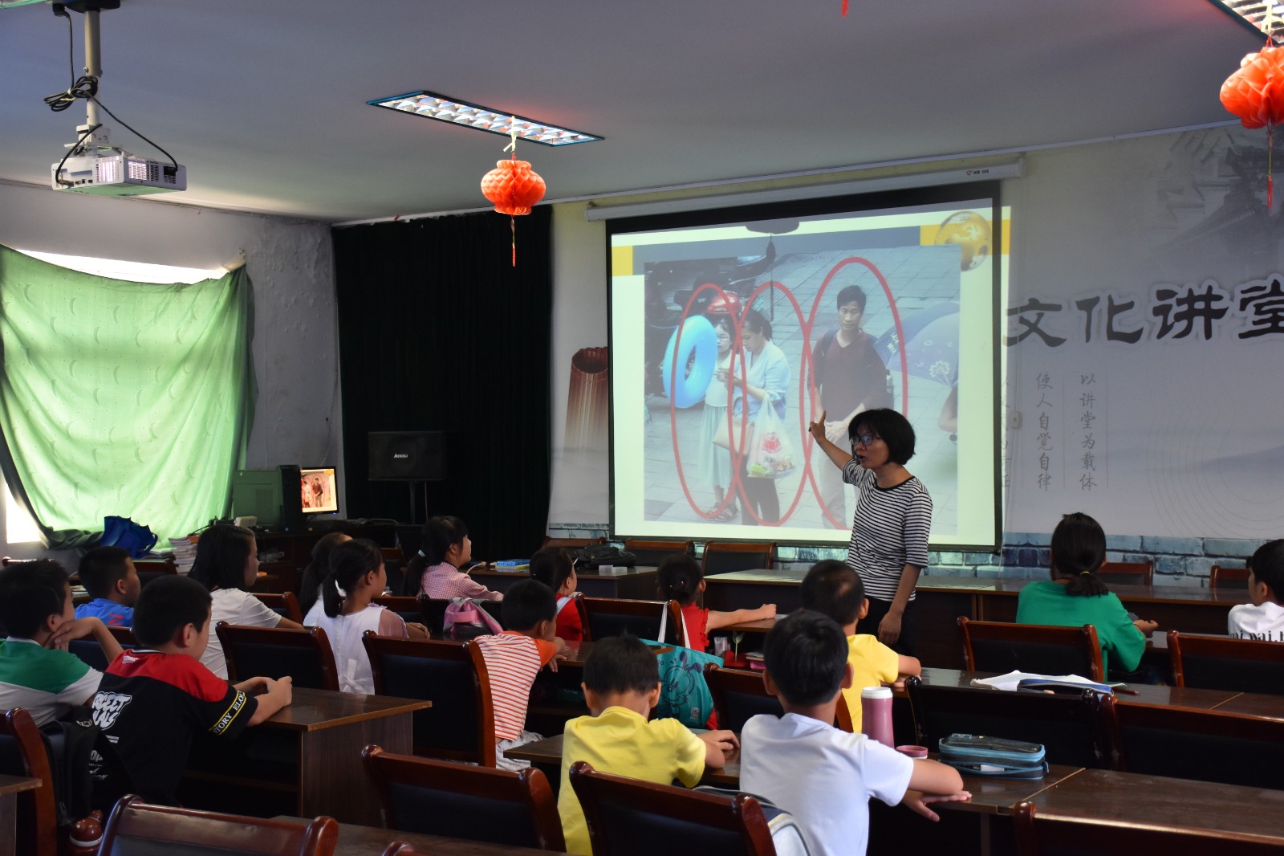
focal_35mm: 48
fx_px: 1712
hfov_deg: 41.1
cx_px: 642
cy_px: 428
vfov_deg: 28.1
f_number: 4
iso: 800
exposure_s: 1/60
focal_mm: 32
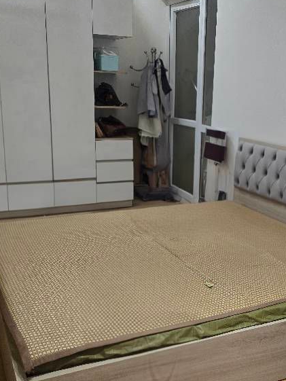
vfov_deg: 44.7
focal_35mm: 42
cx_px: 180
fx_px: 463
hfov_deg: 34.2
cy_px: 208
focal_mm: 6.3
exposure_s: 1/101
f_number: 1.7
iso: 500
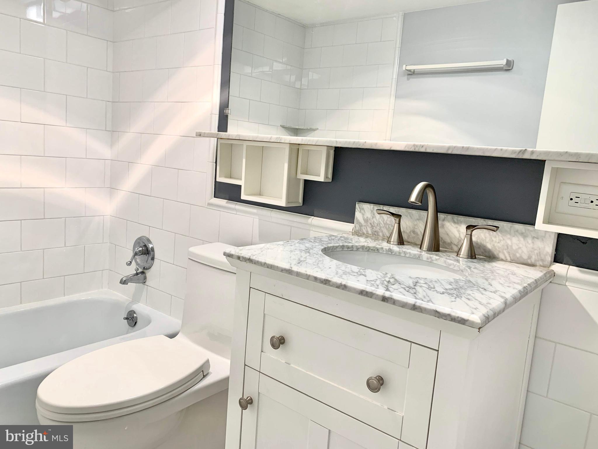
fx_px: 449
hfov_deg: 67.3
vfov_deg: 53.1
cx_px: 299
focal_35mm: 26
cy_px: 224
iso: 64
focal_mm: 4.25
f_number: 1.8
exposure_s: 1/120
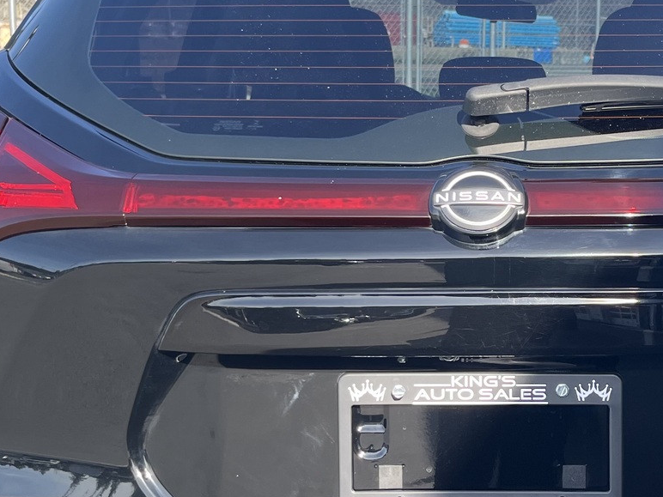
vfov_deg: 21.3
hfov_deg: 27.7
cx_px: 503
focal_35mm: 69
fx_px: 1322
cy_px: 265
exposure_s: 1/657
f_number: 1.6
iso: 50
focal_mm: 5.1
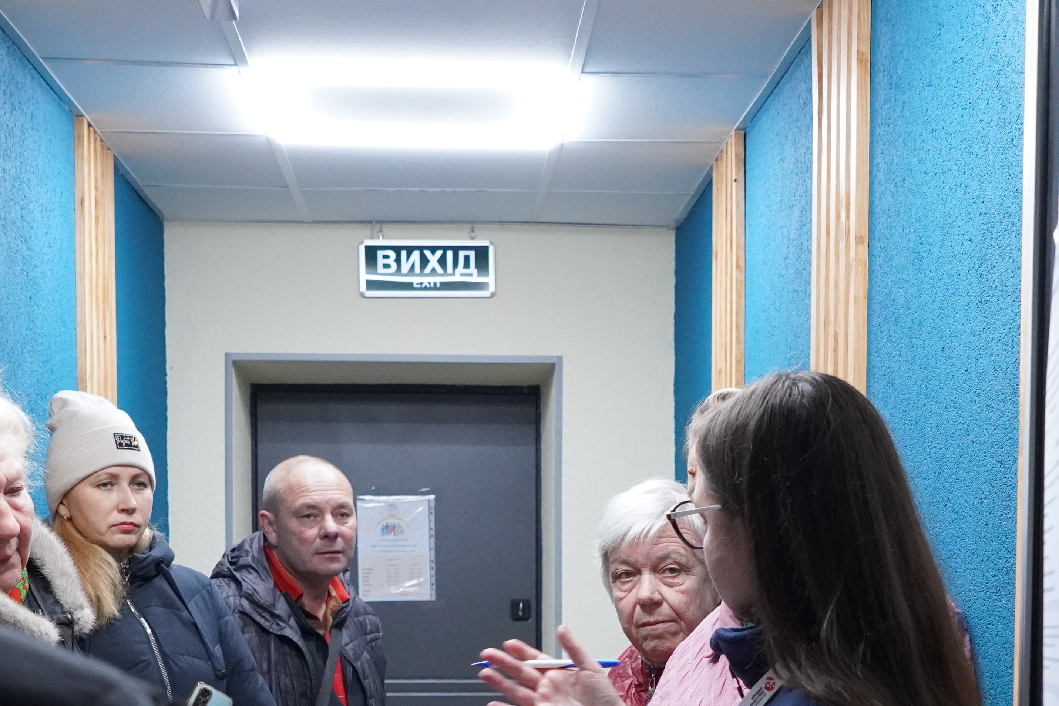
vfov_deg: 19.9
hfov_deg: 30.4
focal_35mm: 66
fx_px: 1943
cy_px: 725
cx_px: 623
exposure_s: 1/160
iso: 2000
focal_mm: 21
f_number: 4
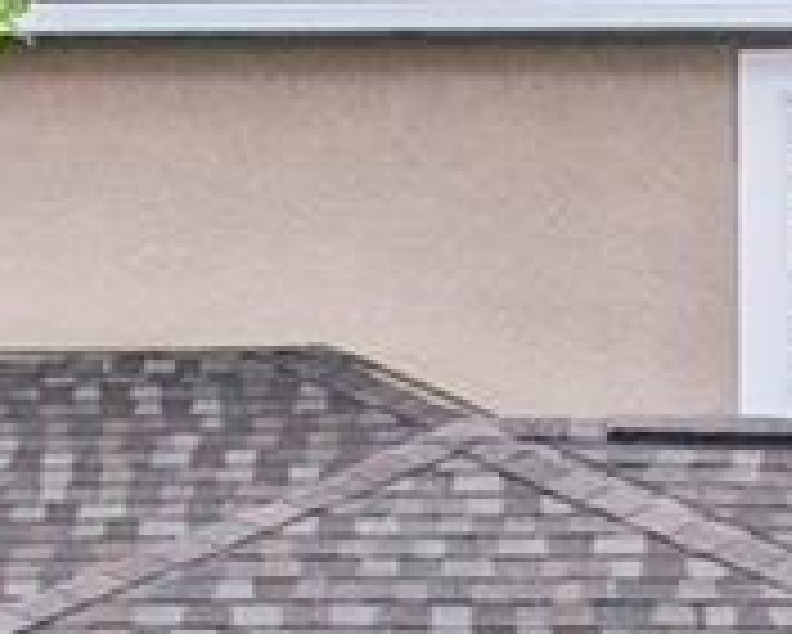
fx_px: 4409
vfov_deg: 7.8
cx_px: 104
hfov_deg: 10.2
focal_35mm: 188
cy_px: 1407
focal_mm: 8.4
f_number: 2.8
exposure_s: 1/1000
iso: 110
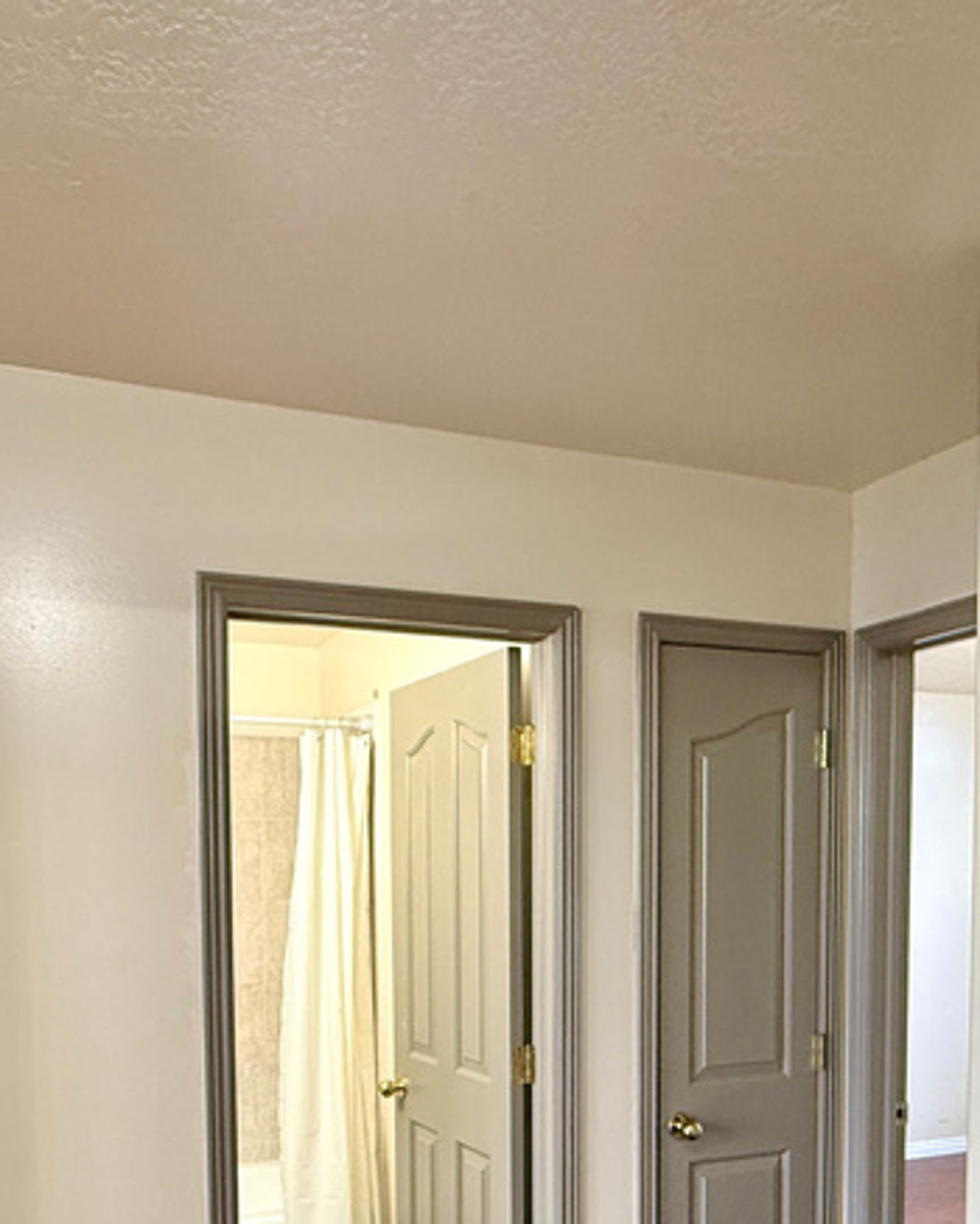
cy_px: 958
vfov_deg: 52.5
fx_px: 1159
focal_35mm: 32
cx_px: 468
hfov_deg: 45.8
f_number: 2.2
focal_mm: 2.22
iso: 320
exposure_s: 1/60
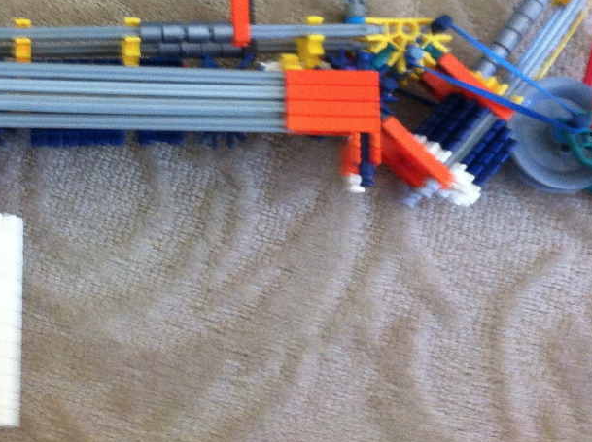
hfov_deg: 23.4
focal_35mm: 83
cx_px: 165
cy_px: -1
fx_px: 1418
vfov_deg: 17.3
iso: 160
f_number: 2.8
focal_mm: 3.85
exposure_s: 1/15
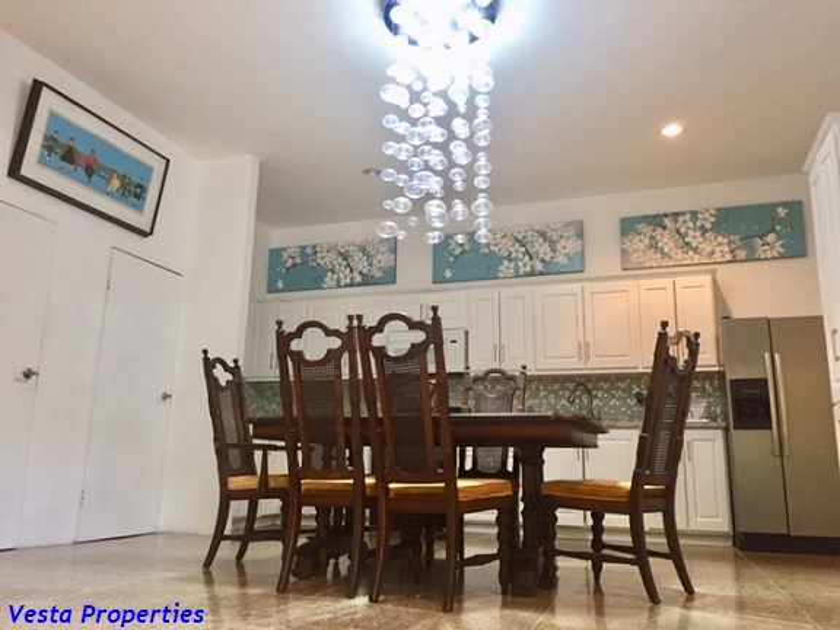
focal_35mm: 29
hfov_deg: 61.7
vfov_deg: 48.2
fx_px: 704
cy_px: 315
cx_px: 420
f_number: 2.2
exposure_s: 1/30
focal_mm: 4.15
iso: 125
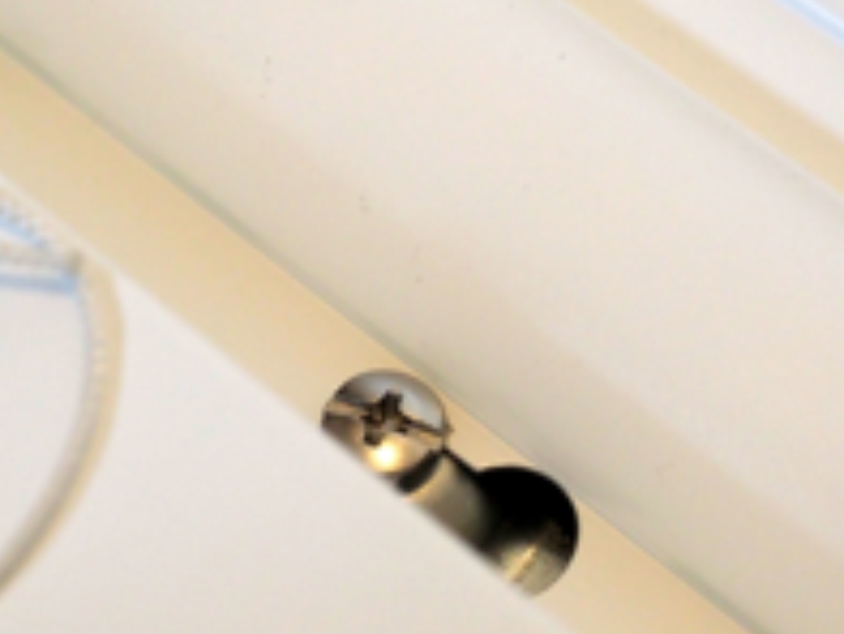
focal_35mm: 145
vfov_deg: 10.2
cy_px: 426
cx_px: 398
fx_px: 3538
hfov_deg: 13.6
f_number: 5
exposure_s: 1/80
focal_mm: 34
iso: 1000
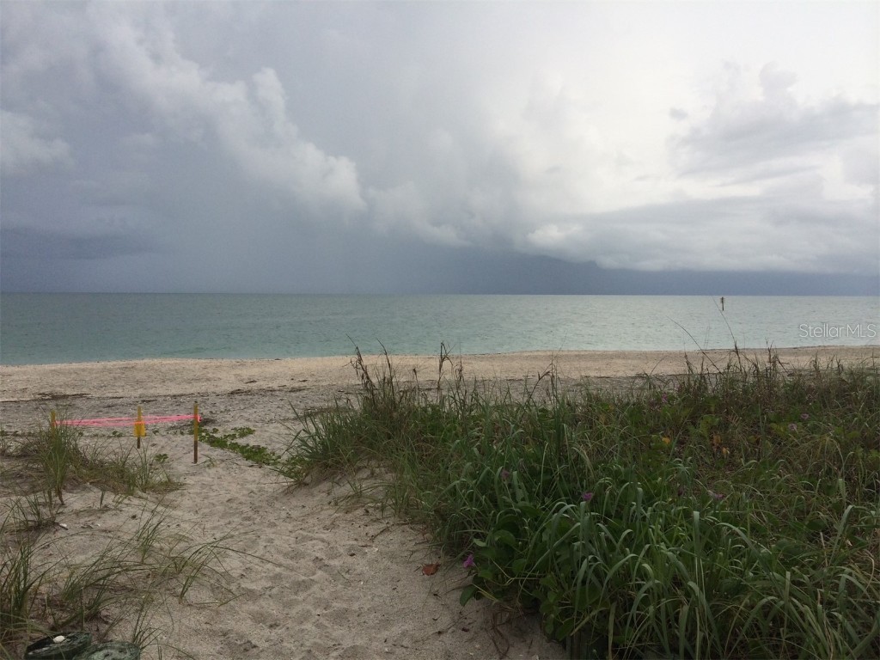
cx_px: 440
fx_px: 763
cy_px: 330
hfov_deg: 60.0
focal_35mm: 30
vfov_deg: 46.8
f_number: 2.2
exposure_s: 1/402
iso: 32
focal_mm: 4.12
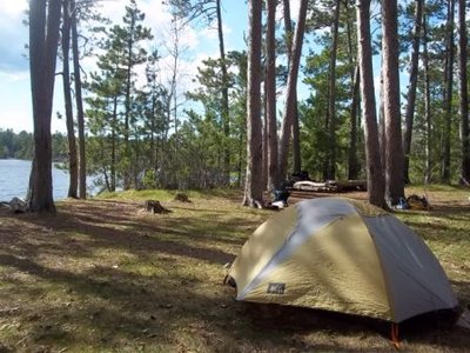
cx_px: 235
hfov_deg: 51.4
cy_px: 176
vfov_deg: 39.7
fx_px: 489
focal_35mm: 36
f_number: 8
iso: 80
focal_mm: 6.5
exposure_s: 1/125
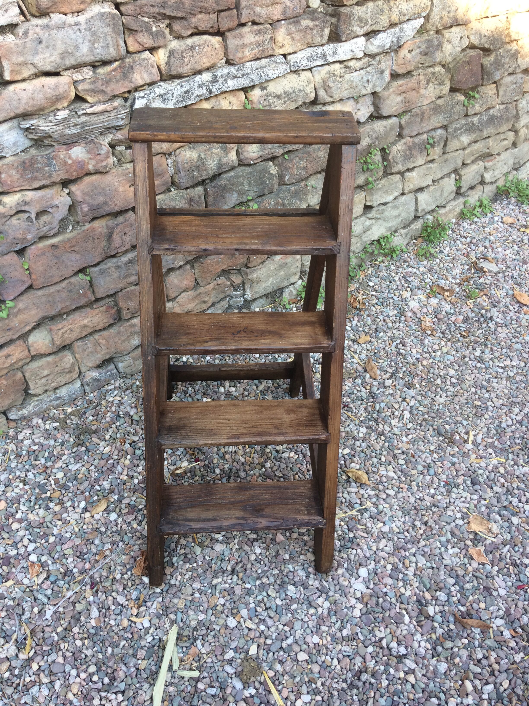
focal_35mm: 29
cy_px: 353
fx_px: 591
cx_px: 264
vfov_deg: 61.7
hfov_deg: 48.2
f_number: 2.2
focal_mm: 4.15
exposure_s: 1/159
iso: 32
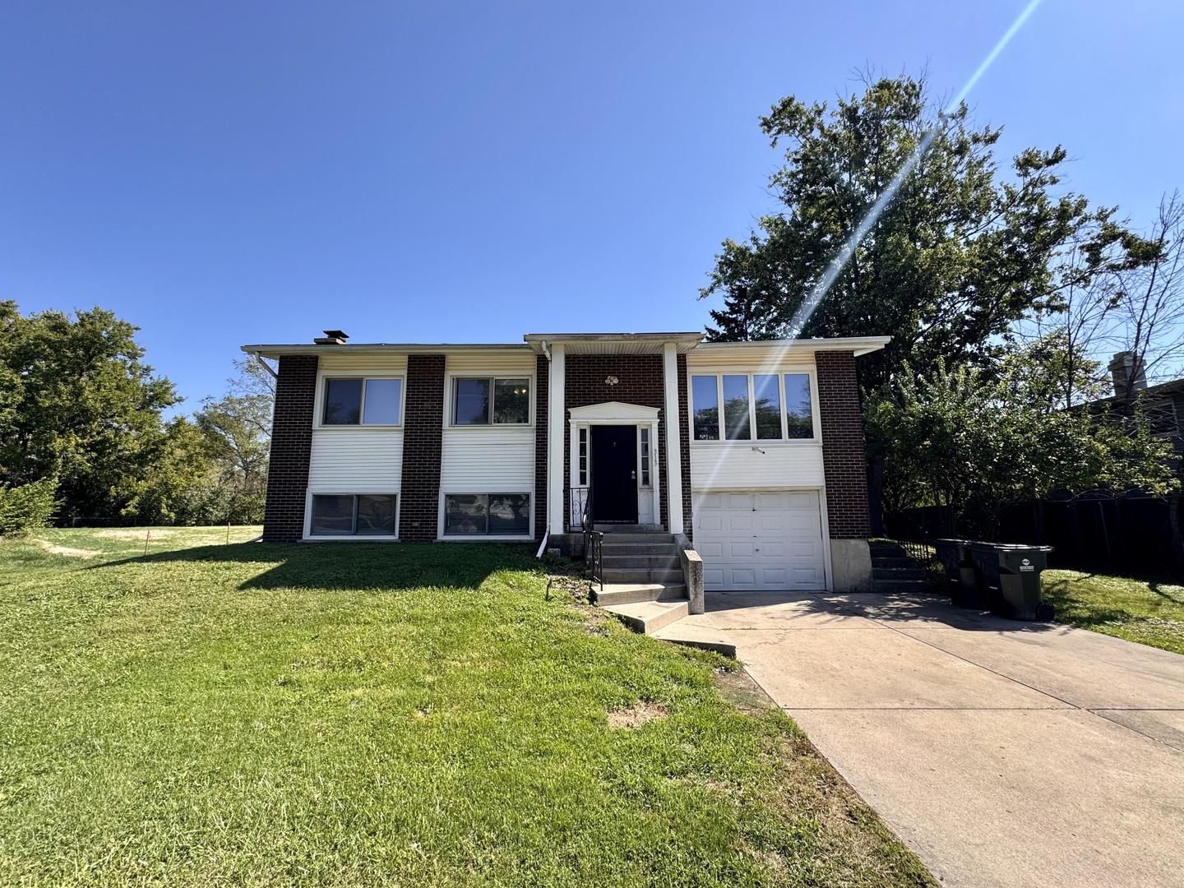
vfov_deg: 85.7
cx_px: 592
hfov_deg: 102.1
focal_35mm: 14
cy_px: 444
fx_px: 479
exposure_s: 1/1126
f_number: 2.2
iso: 50
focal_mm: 2.22
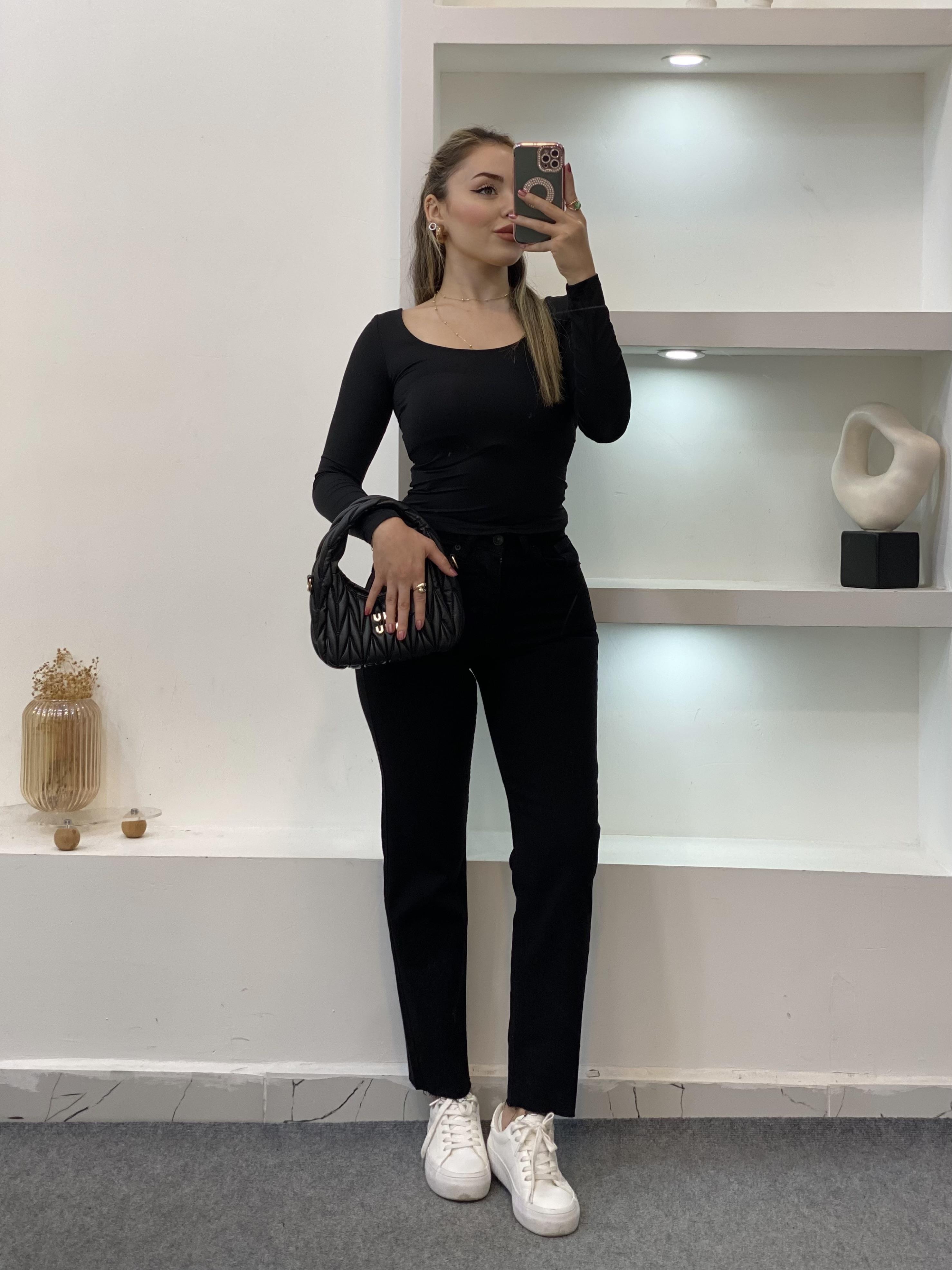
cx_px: 476
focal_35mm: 52
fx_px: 1907
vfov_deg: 36.8
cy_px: 635
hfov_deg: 28.0
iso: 80
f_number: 2
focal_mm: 6
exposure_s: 1/100
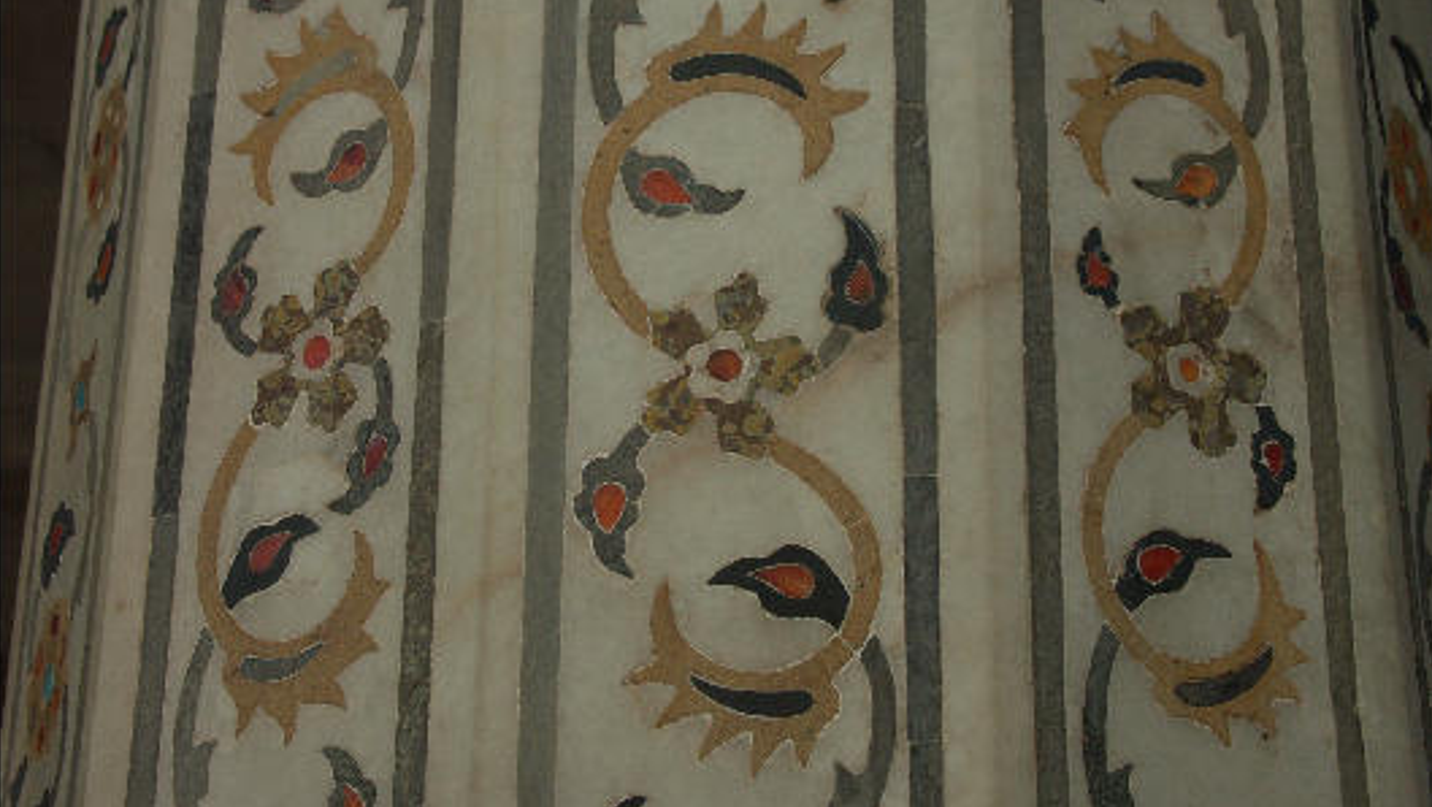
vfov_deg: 21.4
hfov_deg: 37.2
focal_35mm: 56
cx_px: 719
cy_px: 317
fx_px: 2127
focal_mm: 13.13
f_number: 5
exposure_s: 1/160
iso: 100
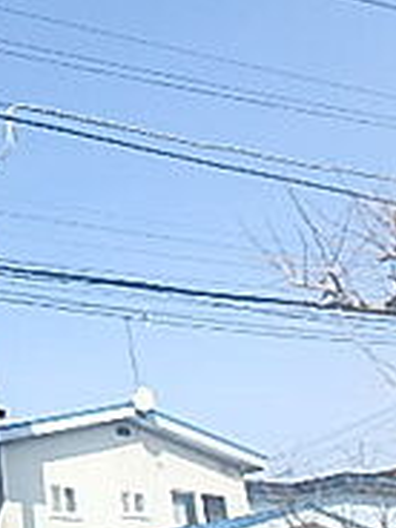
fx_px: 885
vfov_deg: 32.9
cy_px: 357
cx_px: -273
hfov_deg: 20.0
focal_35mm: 58
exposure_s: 1/320
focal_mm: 3.7
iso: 125
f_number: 6
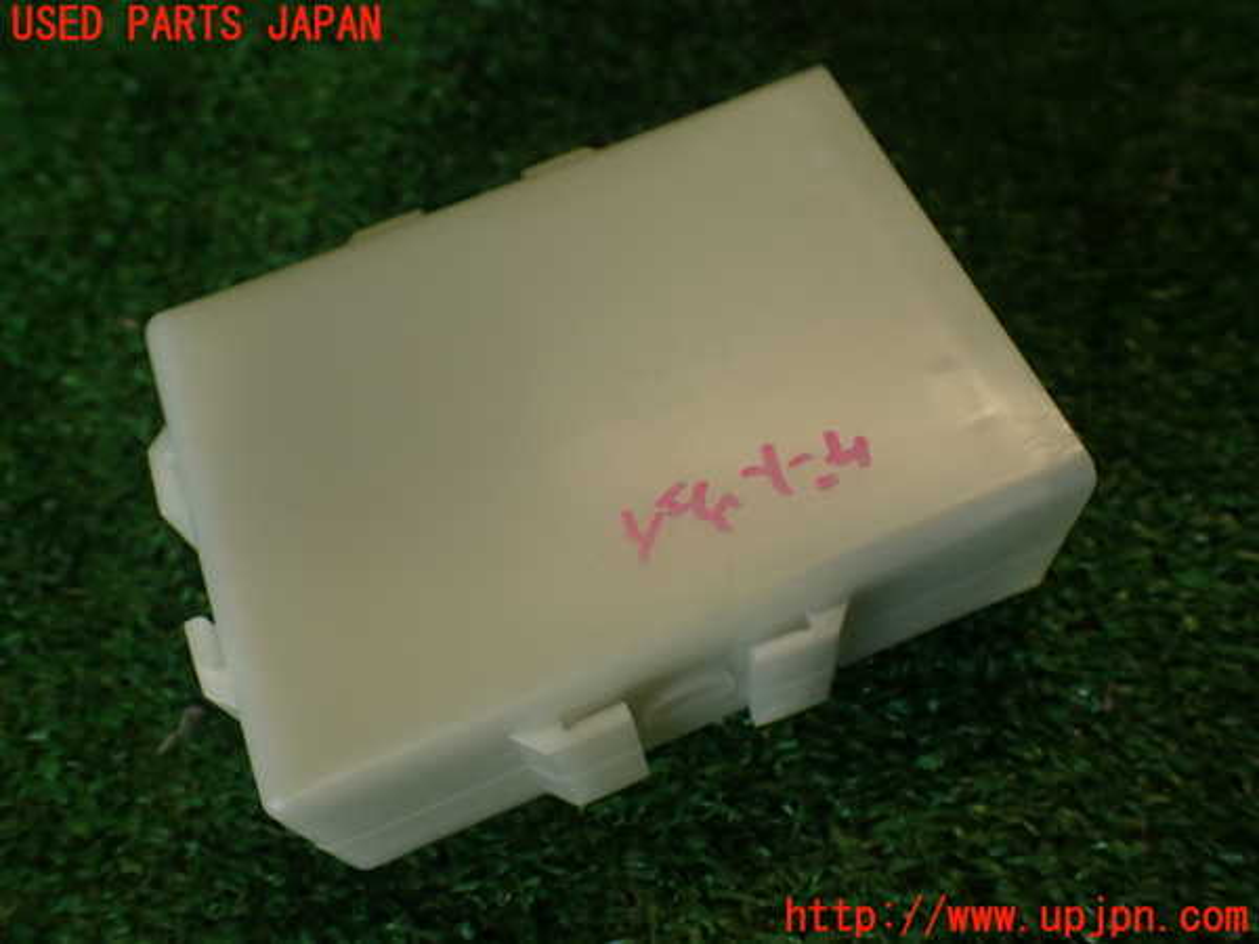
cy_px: 472
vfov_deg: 44.2
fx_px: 1164
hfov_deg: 56.8
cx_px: 630
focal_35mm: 32
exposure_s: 1/60
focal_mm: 5.79
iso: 100
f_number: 2.4
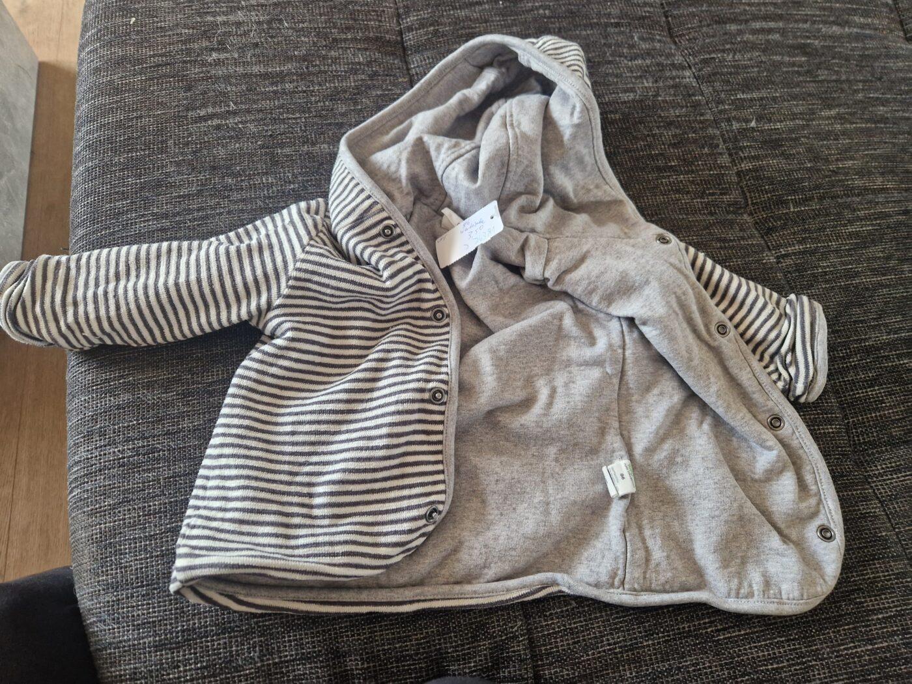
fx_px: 606
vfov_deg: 58.9
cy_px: 342
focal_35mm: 23
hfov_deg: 73.9
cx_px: 456
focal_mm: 5.4
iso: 400
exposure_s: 1/100
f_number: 1.8
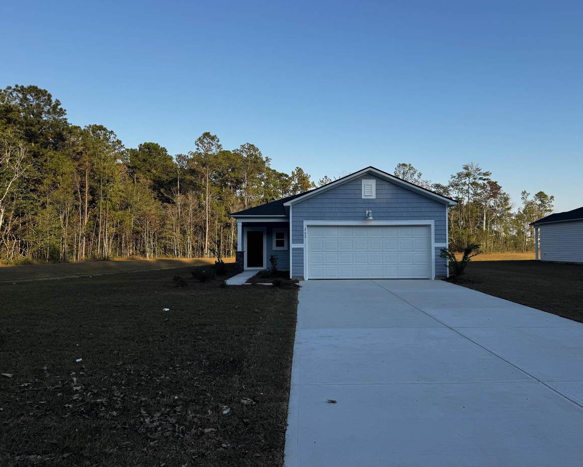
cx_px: 318
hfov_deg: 65.9
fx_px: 449
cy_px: 231
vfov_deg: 55.0
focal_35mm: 26
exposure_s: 1/2506
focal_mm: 6.76
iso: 80
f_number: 1.78
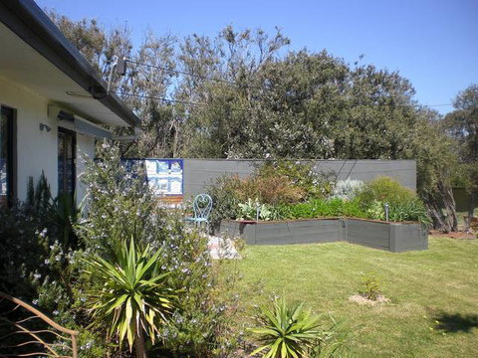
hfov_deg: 51.4
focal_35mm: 36
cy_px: 179
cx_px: 239
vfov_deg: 39.7
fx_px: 497
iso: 50
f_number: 3.1
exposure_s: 1/500
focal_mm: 6.3
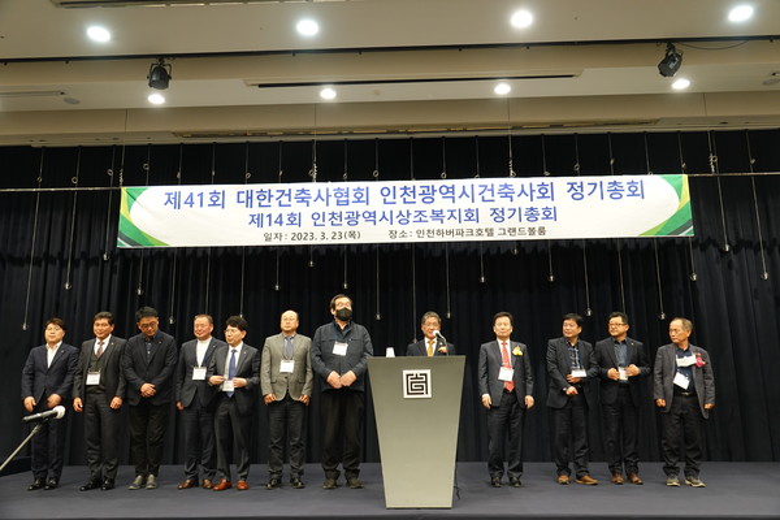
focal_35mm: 29
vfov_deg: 45.0
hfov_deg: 63.7
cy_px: 260
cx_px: 390
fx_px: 628
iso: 400
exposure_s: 1/30
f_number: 2.8
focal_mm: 10.59
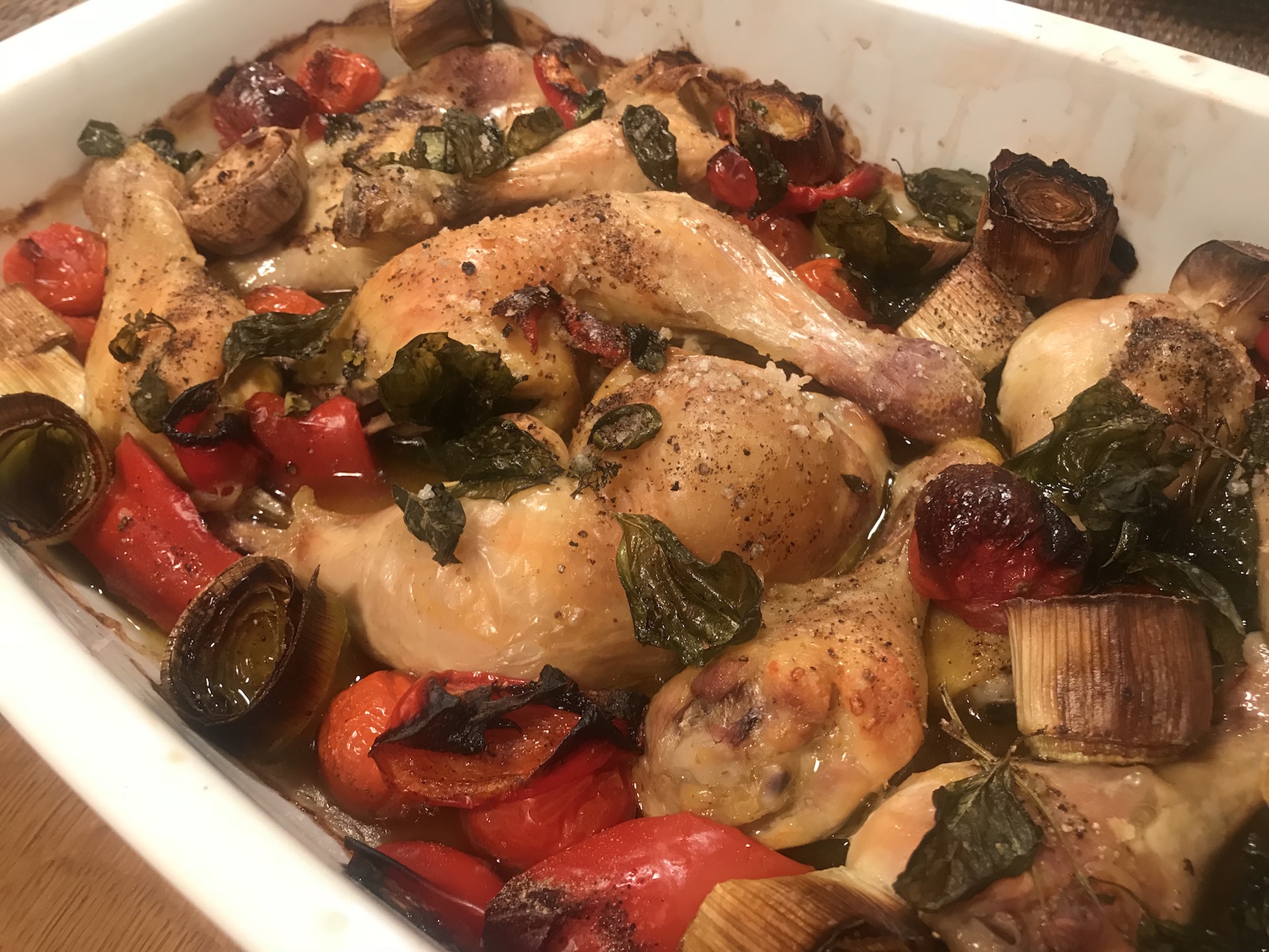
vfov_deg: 49.8
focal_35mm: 28
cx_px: 634
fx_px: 1027
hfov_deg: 63.4
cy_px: 476
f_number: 1.8
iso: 40
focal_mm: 3.99
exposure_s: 1/17
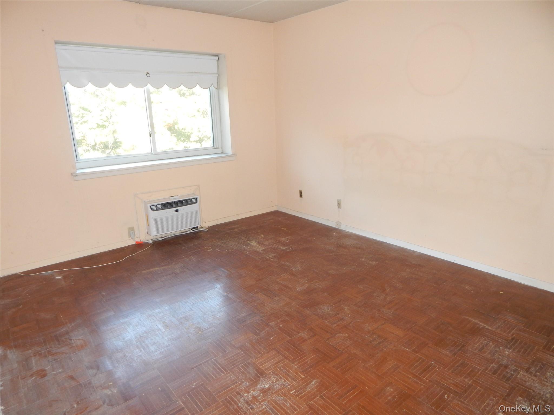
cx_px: 277
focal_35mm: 22
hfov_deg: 76.4
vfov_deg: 61.1
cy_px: 208
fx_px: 352
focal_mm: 4
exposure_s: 1/30
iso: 200
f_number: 3
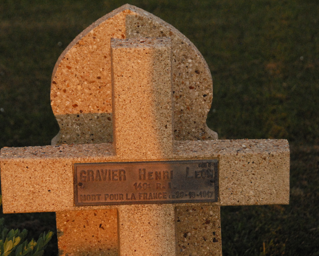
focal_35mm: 127
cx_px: 146
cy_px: 128
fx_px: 1195
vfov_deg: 12.2
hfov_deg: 15.2
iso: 1600
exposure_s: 1/800
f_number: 7.1
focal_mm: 75
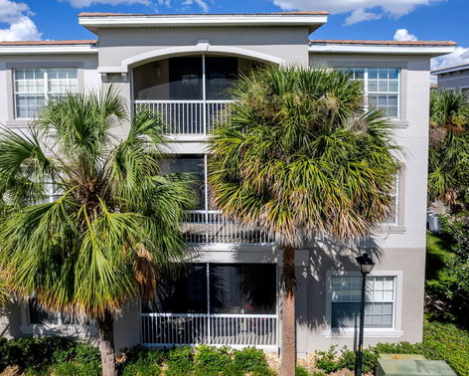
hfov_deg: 67.7
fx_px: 347
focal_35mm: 25
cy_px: 188
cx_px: 199
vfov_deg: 56.8
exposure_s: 1/90
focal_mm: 8.4
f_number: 2.8
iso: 100
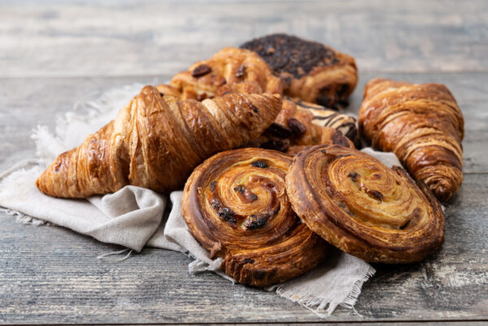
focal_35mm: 90
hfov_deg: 22.6
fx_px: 1220
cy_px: 163
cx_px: 244
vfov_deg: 15.2
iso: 100
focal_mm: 60
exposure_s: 1/200
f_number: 4.5
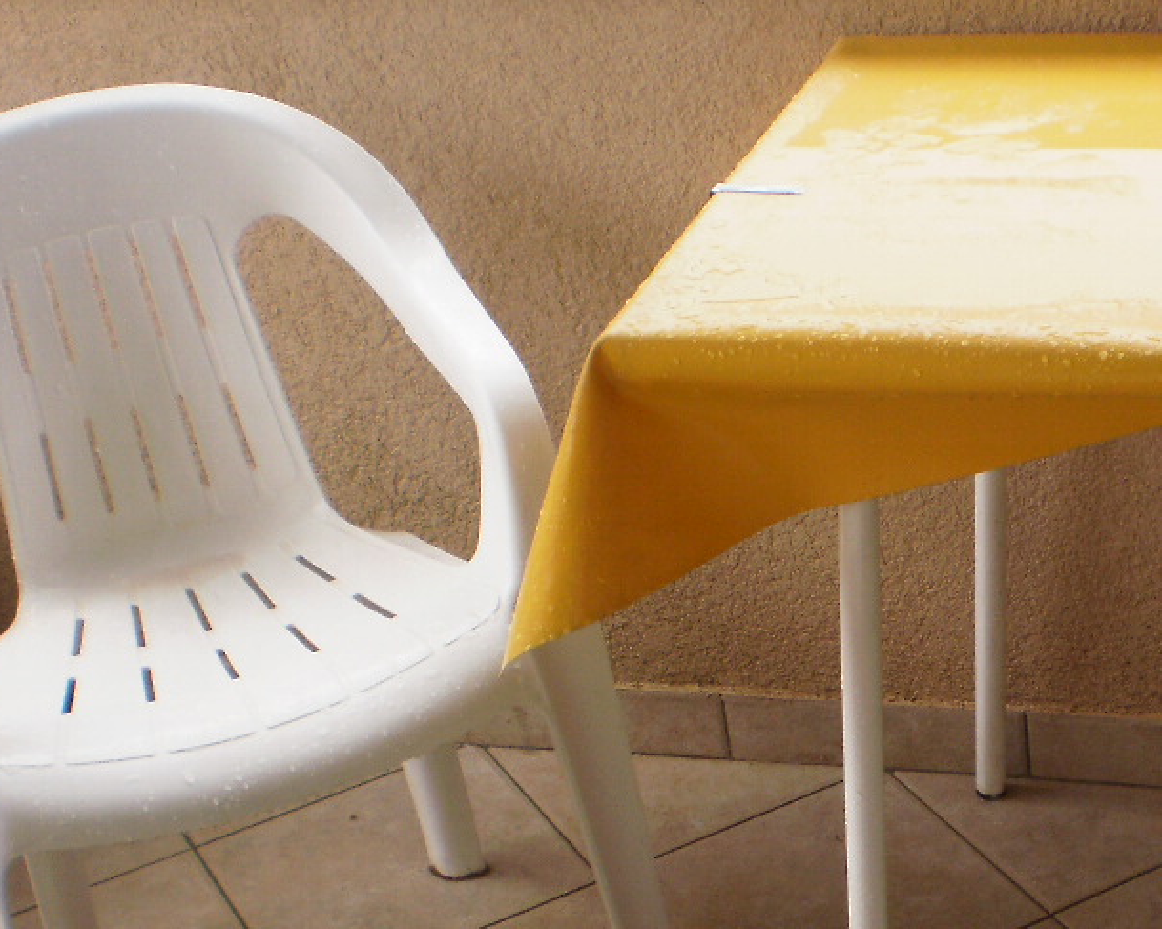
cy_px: 654
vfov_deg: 19.6
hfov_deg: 24.0
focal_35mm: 78
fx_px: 2682
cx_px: 979
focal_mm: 6.3
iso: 100
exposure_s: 1/80
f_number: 4.6
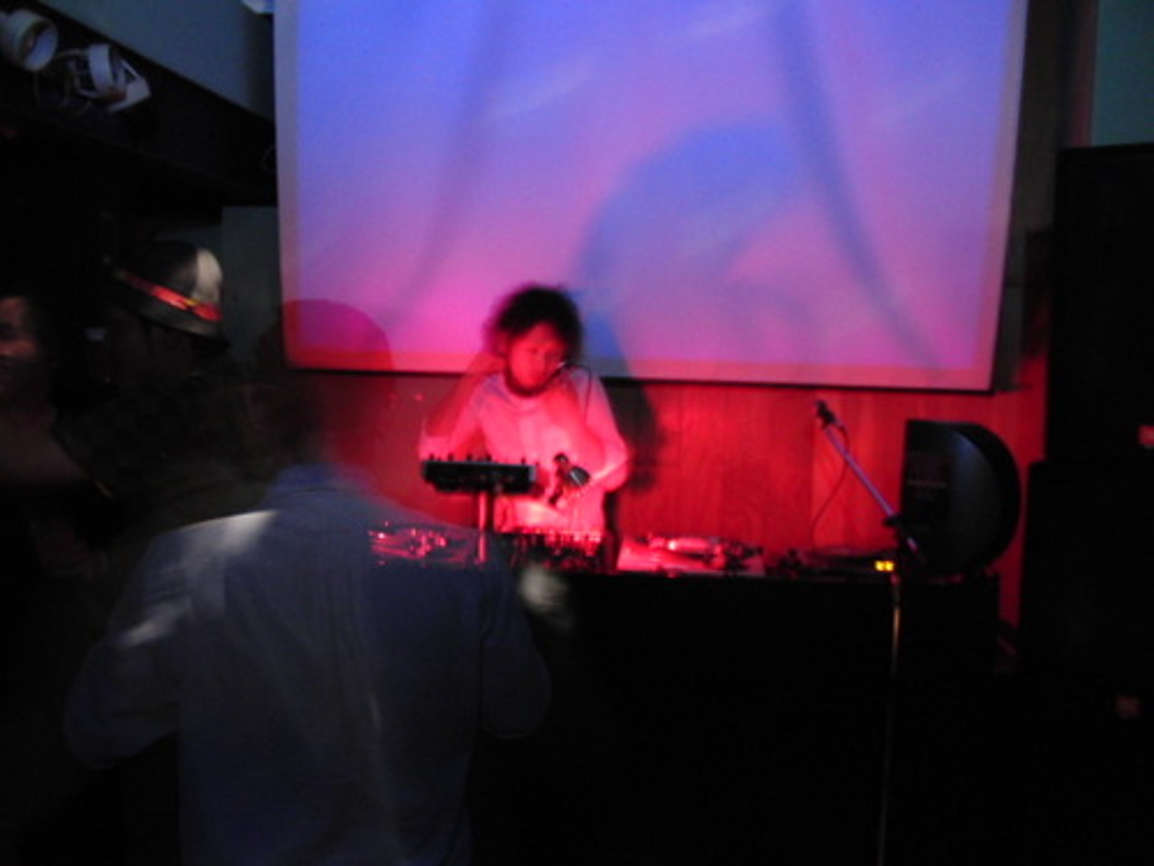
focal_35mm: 37
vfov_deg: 38.7
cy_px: 433
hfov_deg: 50.1
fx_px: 1233
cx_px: 577
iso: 400
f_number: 3.6
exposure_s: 1/1.67
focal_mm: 6.42
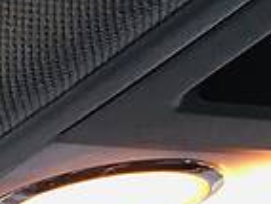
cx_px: 607
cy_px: -84
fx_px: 1278
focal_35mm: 163
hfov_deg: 10.7
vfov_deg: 8.9
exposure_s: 1/33
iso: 40
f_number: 2.2
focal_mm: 4.2
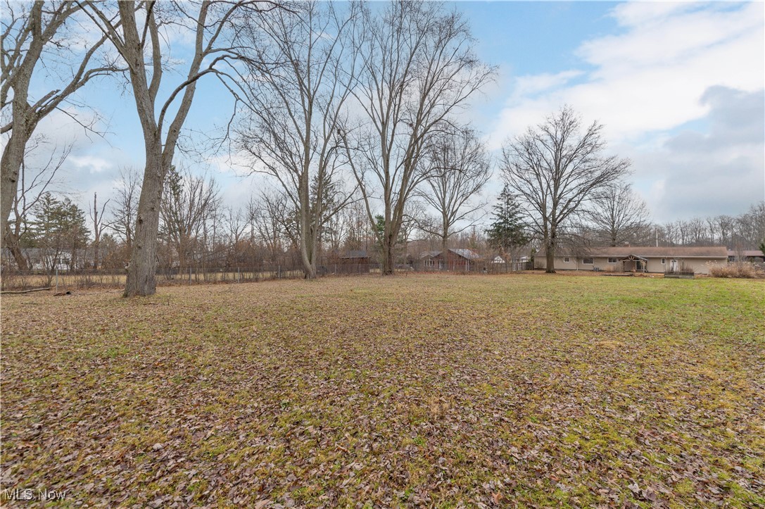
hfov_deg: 104.3
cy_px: 254
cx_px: 382
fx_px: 297
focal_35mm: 14
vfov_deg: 81.1
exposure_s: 1/320
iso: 200
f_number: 8
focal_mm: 14
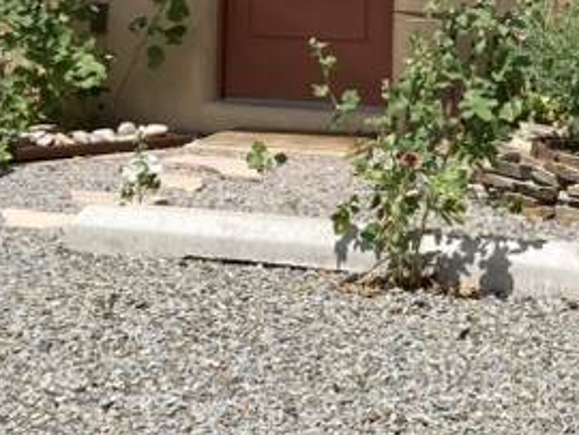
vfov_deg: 13.5
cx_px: 525
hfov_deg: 18.2
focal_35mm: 106
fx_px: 1775
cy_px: -107
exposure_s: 1/2525
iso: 25
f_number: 1.8
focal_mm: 3.99
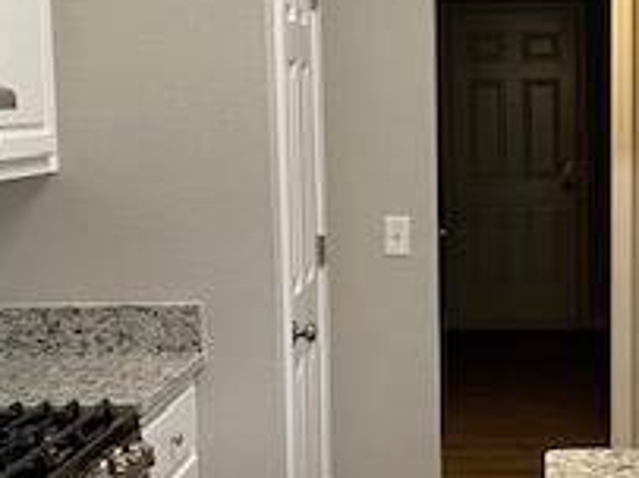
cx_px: 567
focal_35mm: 82
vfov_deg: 18.0
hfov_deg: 23.3
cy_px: 283
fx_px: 1513
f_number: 1.8
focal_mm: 4.25
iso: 80
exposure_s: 1/60
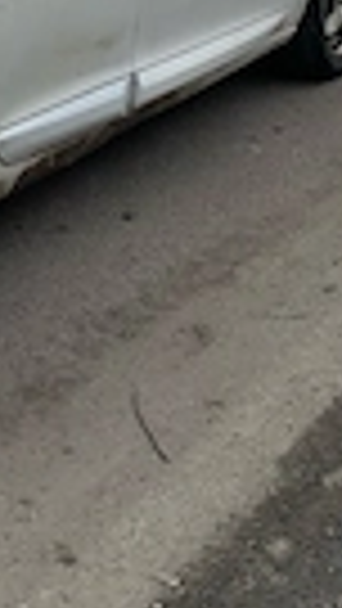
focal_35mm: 84
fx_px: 1353
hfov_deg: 13.4
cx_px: -212
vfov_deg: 23.7
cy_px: -59
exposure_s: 1/1368
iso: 25
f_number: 1.8
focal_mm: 4.25
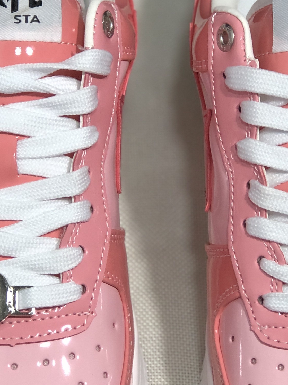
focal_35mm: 154
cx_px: 177
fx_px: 1708
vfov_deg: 12.8
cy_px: 154
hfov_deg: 9.6
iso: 80
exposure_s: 1/30
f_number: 2.8
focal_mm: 6.6
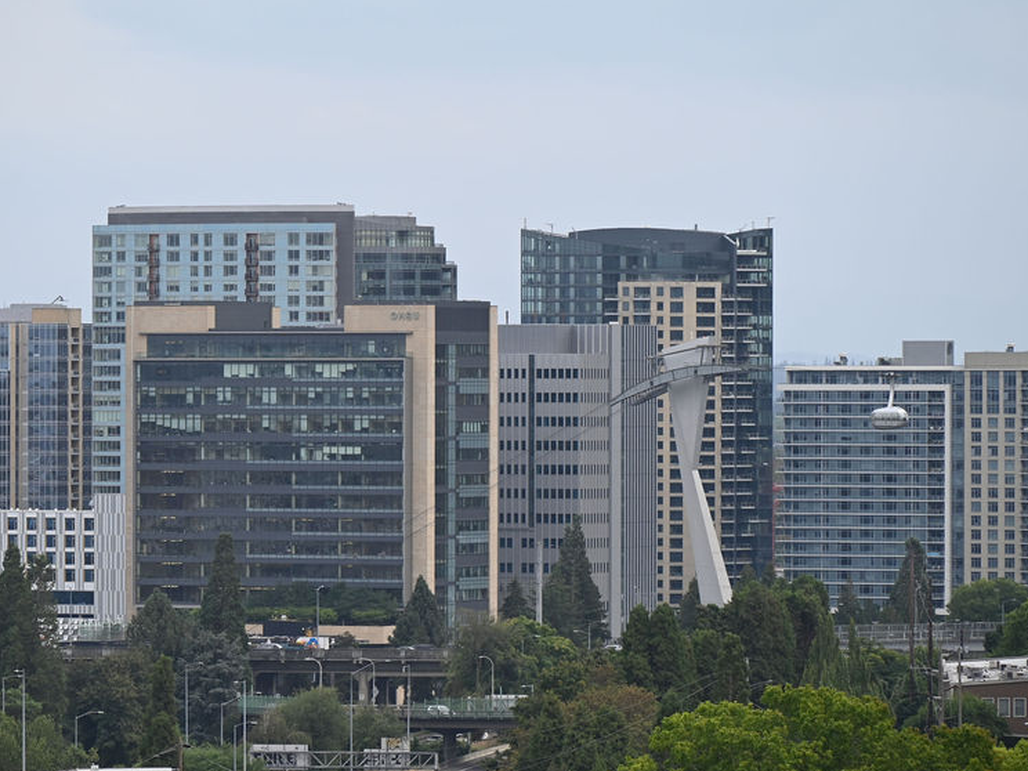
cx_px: 408
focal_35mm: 265
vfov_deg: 5.6
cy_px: 402
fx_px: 7870
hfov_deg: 7.5
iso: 400
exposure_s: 1/500
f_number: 6.3
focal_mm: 200
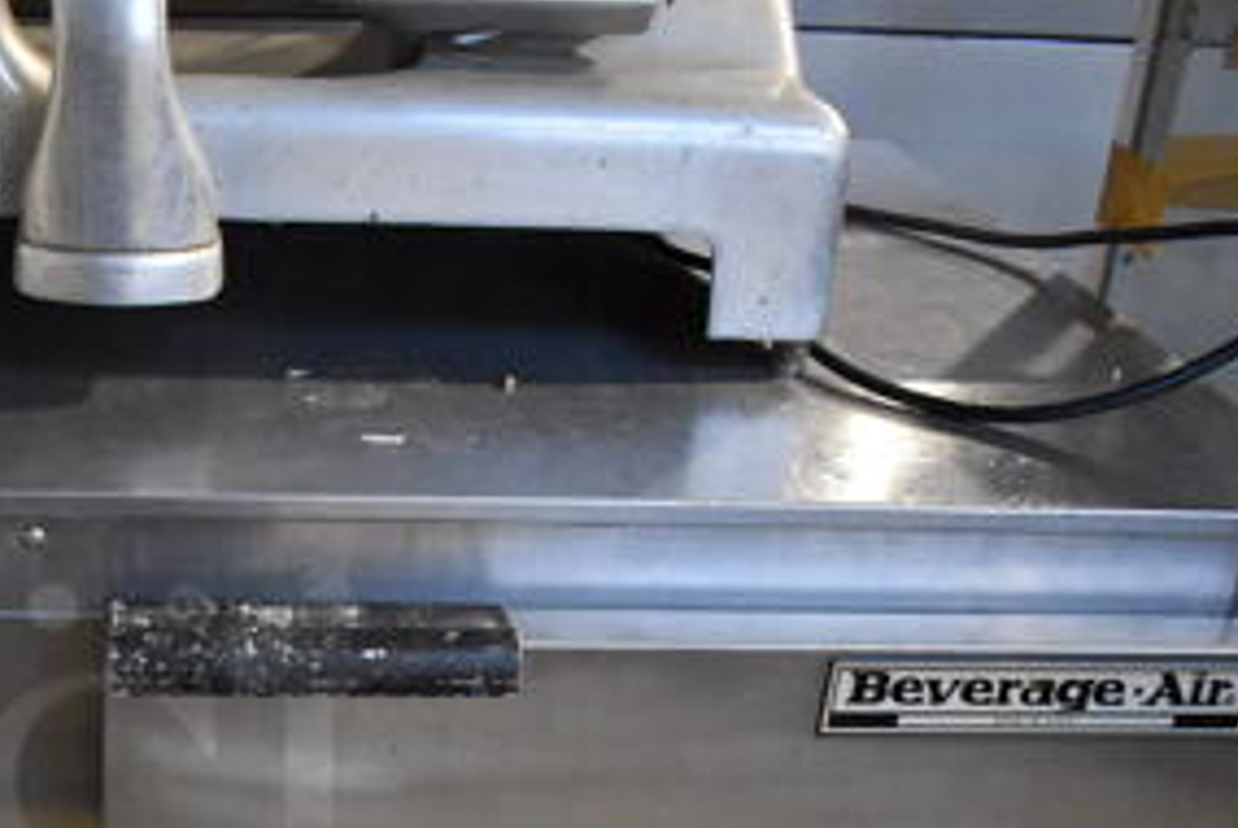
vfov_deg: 22.7
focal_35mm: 58
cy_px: 784
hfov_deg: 32.2
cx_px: 52
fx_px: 1997
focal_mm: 18
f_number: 3.5
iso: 5000
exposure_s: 1/125
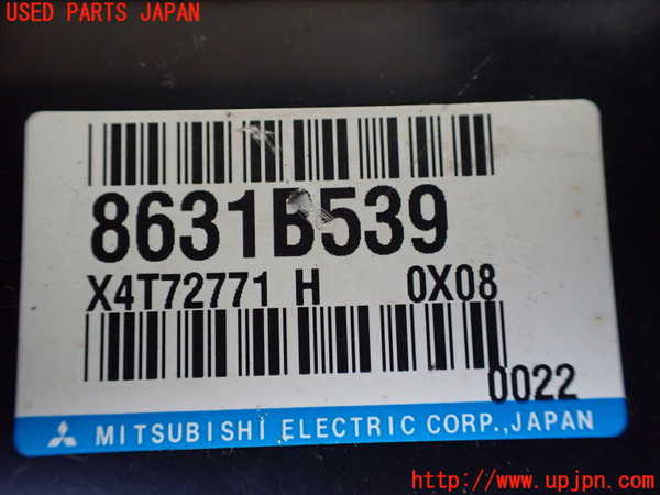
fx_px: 572
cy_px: 248
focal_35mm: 30
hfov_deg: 60.0
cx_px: 330
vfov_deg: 46.8
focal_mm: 5.4
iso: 800
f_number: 2.3
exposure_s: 1/125
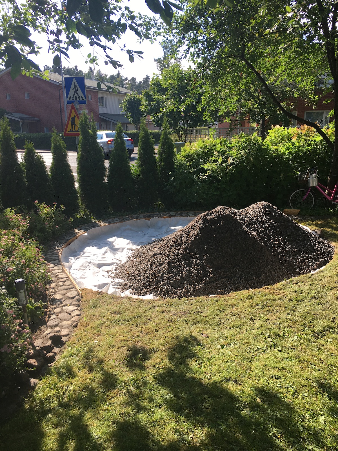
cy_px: 226
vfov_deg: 61.7
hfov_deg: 48.2
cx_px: 169
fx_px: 378
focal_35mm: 29
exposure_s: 1/712
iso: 25
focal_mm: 4.15
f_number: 2.2
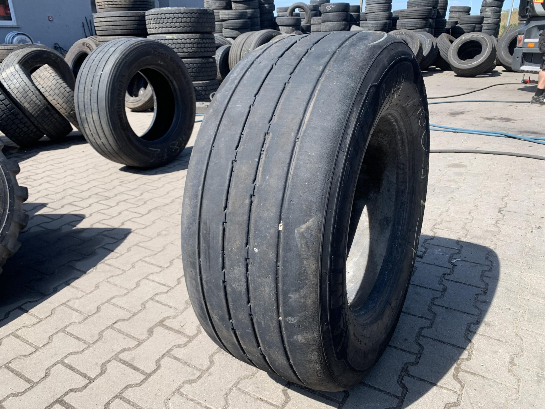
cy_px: 204
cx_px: 272
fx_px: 409
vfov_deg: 53.1
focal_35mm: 26
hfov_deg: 67.3
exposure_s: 1/991
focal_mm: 4.25
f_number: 1.8
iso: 25
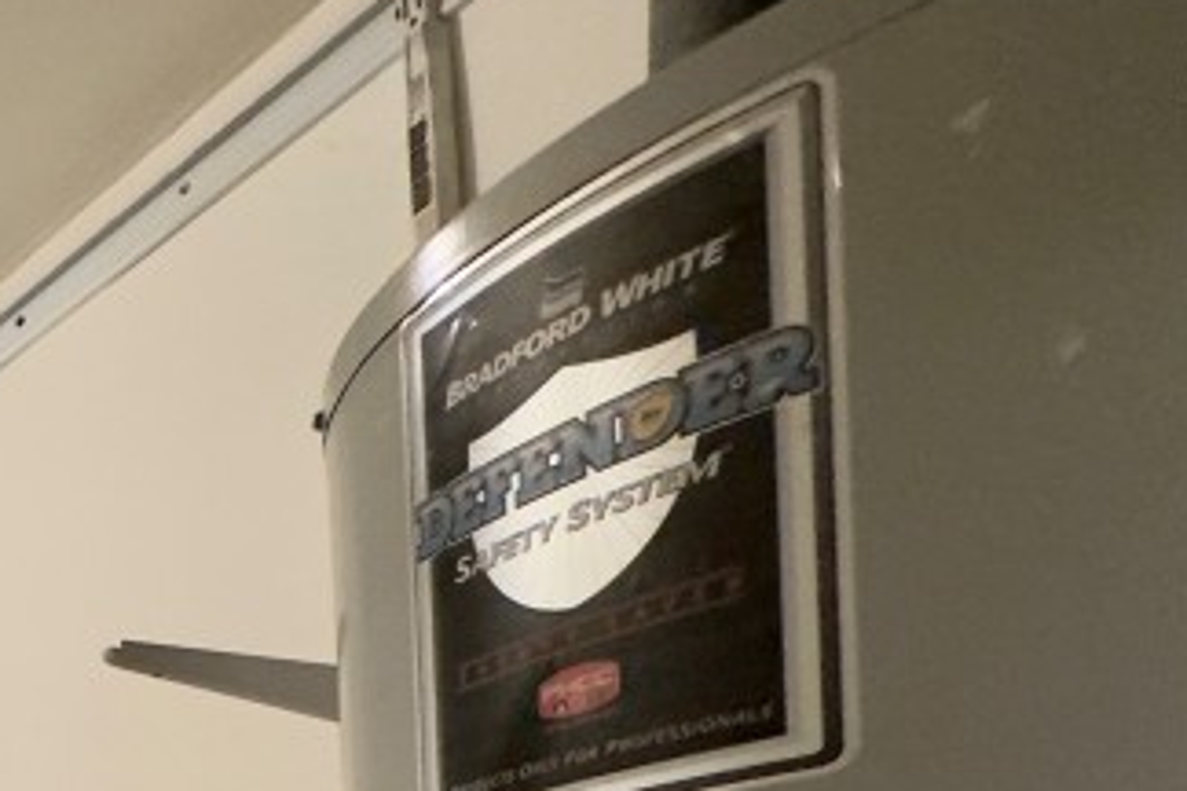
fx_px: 1517
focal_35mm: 46
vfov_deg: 24.2
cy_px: 1124
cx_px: -678
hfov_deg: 26.8
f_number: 2.2
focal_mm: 2.22
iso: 640
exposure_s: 1/60
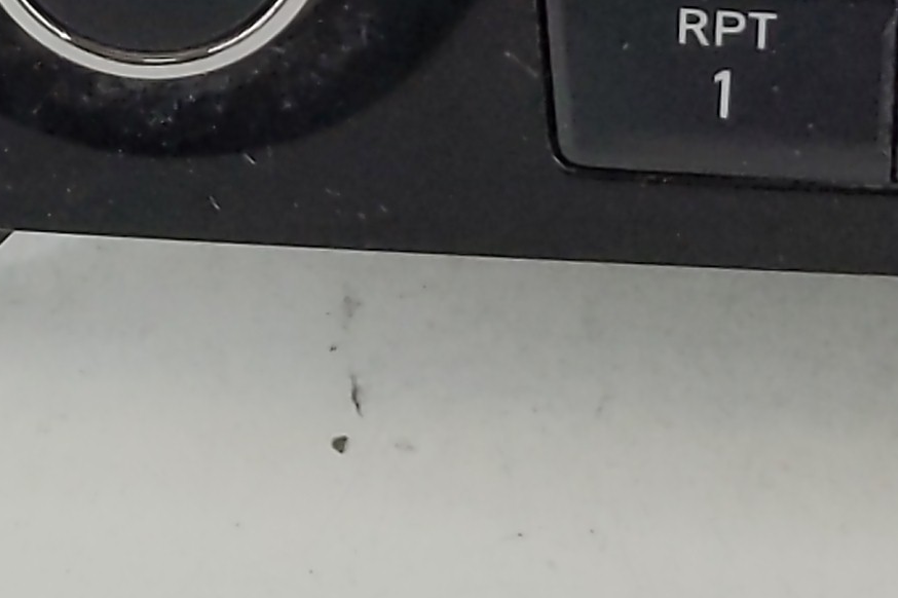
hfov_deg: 17.1
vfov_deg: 10.1
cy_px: -765
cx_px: 370
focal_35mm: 120
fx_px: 2992
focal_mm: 4.38
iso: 61
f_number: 1.73
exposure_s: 1/110
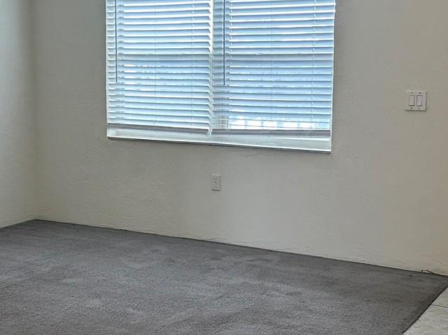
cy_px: 145
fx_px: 789
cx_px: 181
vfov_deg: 24.0
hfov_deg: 31.6
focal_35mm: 61
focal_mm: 6.86
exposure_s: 1/120
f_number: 1.78
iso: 160
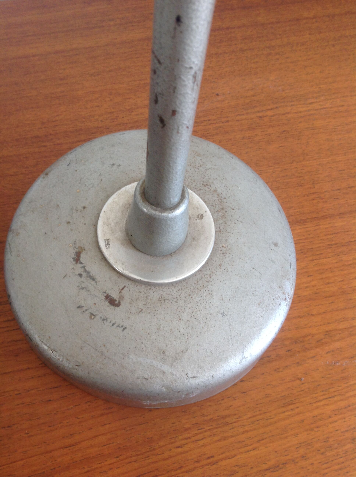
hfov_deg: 40.6
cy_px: 238
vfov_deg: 52.7
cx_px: 178
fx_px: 481
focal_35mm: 35
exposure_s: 1/15
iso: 64
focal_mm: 4.28
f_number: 2.4
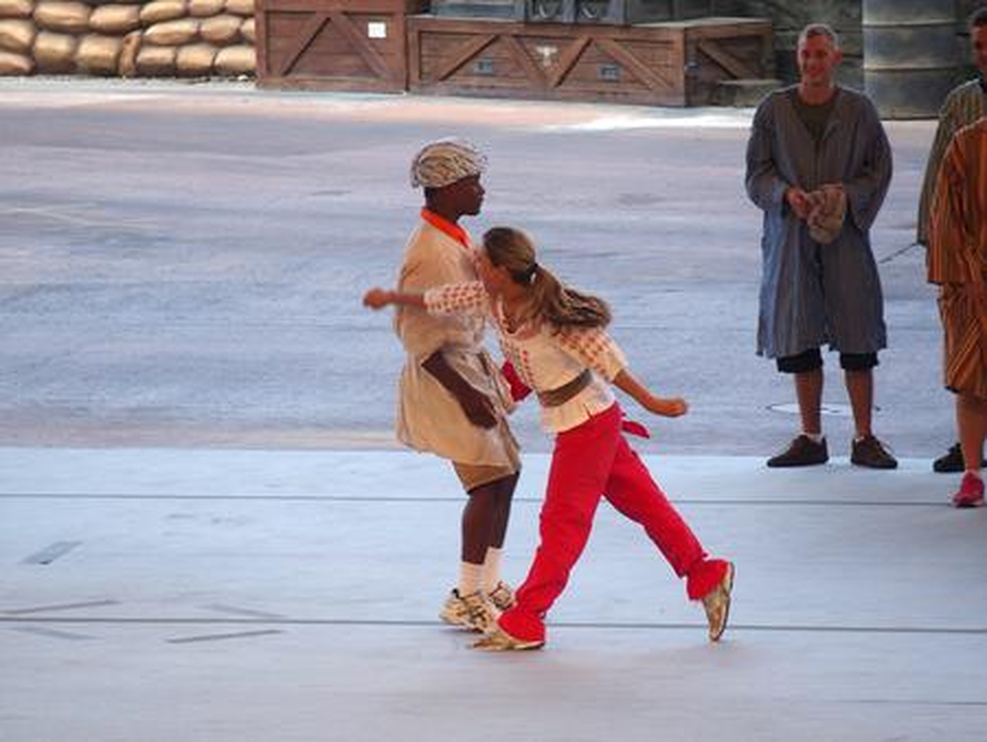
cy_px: 371
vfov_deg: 5.0
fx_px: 8558
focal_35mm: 300
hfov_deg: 6.6
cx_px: 494
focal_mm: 64.3
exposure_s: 1/250
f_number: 2.8
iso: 125
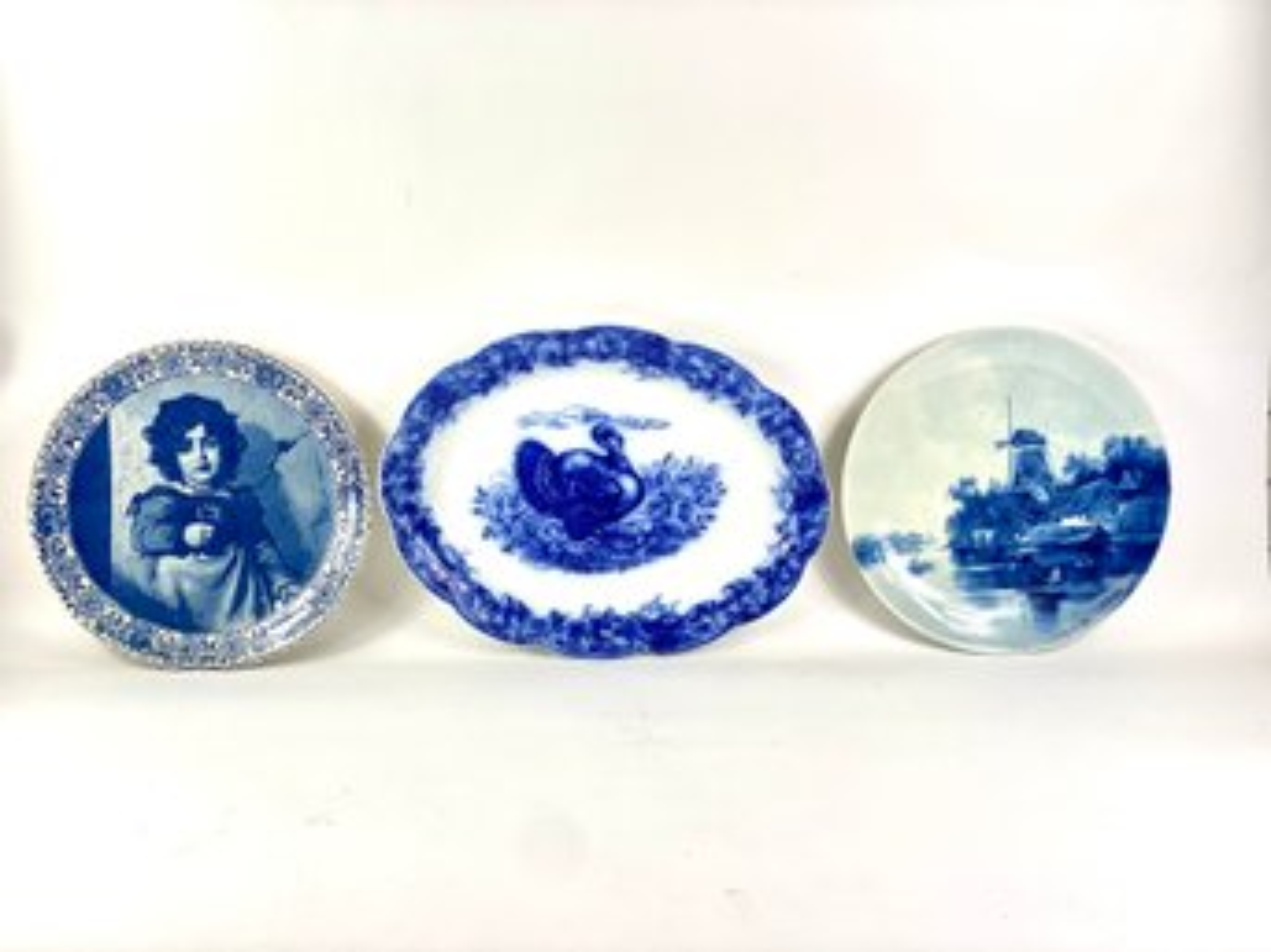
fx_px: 1909
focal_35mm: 52
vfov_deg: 28.0
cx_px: 636
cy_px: 476
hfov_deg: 36.8
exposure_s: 1/176
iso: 20
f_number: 2
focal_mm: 6
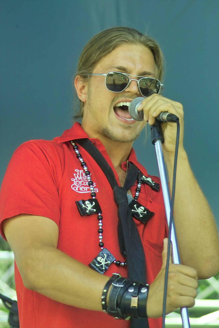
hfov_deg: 7.7
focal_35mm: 179
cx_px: 110
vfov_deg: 11.5
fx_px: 1633
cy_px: 164
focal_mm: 105
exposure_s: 1/125
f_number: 3.5
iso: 200
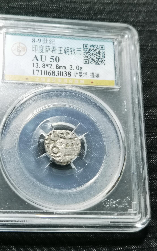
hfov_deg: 21.3
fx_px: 418
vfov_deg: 33.5
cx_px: 64
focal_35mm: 61
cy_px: 125
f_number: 1.9
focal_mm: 6.67
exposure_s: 1/100
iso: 160
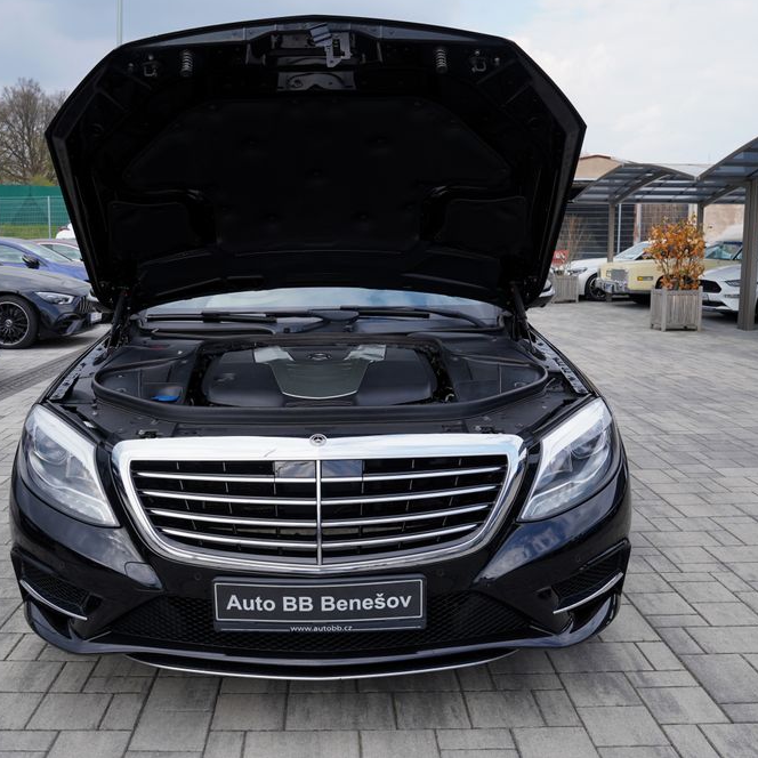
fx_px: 842
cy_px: 372
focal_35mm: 34
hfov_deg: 48.3
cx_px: 332
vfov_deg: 48.4
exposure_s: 1/160
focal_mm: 26
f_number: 6.3
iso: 100
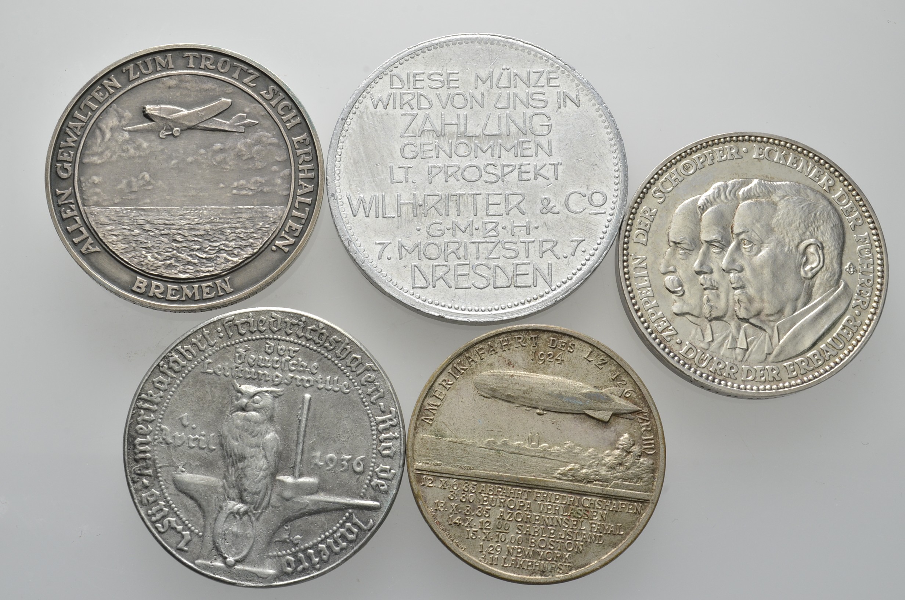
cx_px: 452
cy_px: 300
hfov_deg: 35.1
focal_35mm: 57
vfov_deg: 23.7
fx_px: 1430
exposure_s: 1/125
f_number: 14
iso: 400
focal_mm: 38
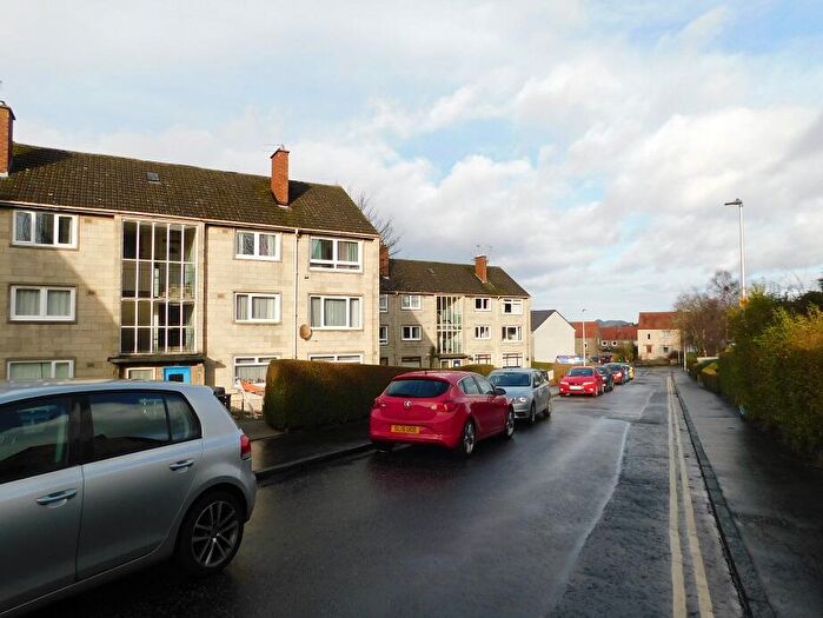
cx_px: 412
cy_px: 309
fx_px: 547
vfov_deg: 58.9
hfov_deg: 73.9
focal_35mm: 23
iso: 125
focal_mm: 4
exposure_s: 1/1000
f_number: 3
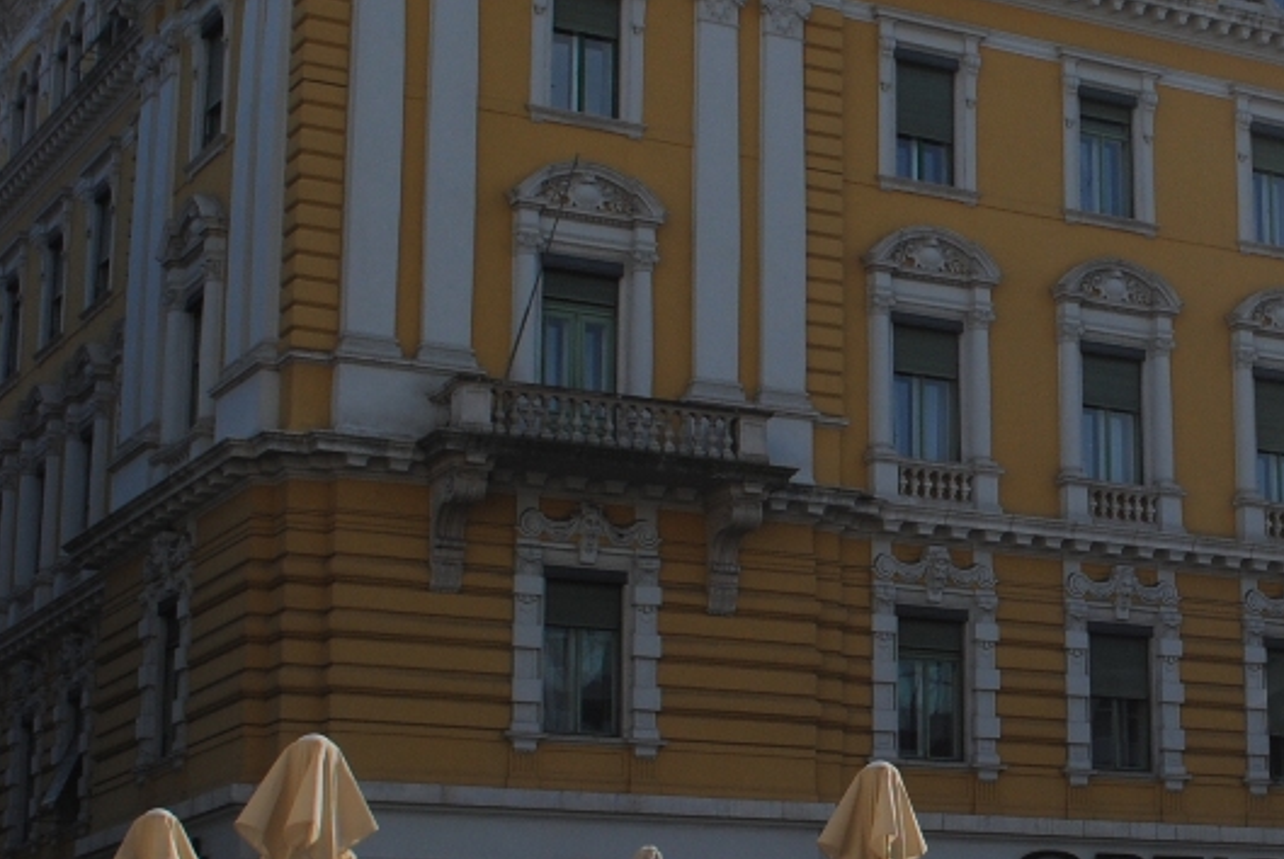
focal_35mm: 79
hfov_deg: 24.5
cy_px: 484
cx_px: 1266
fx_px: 2821
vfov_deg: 17.3
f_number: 9
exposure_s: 1/320
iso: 100
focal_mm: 18
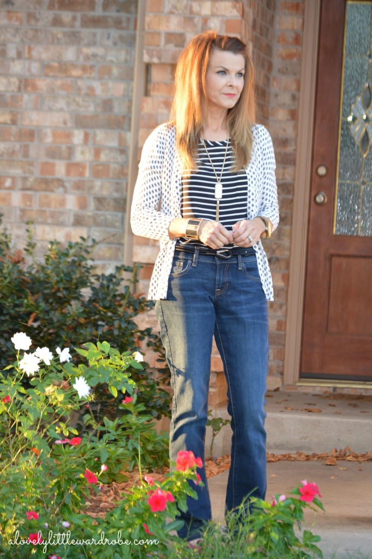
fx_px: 2608
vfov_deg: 12.2
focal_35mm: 168
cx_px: 186
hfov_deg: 8.2
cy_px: 280
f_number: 4.8
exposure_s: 1/100
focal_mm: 112
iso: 400
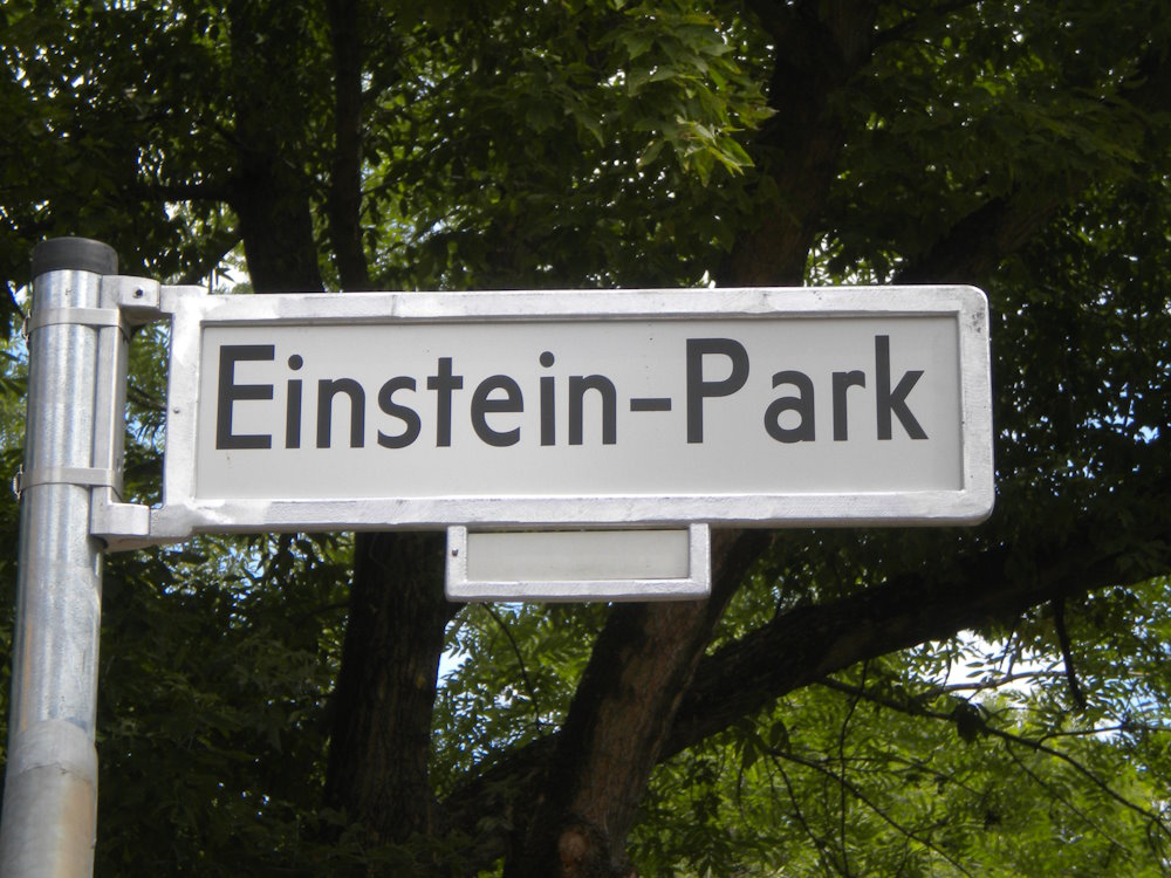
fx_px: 3552
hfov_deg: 18.7
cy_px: 439
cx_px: 586
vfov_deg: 14.1
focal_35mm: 105
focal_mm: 18.9
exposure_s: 1/166
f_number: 5.9
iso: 80
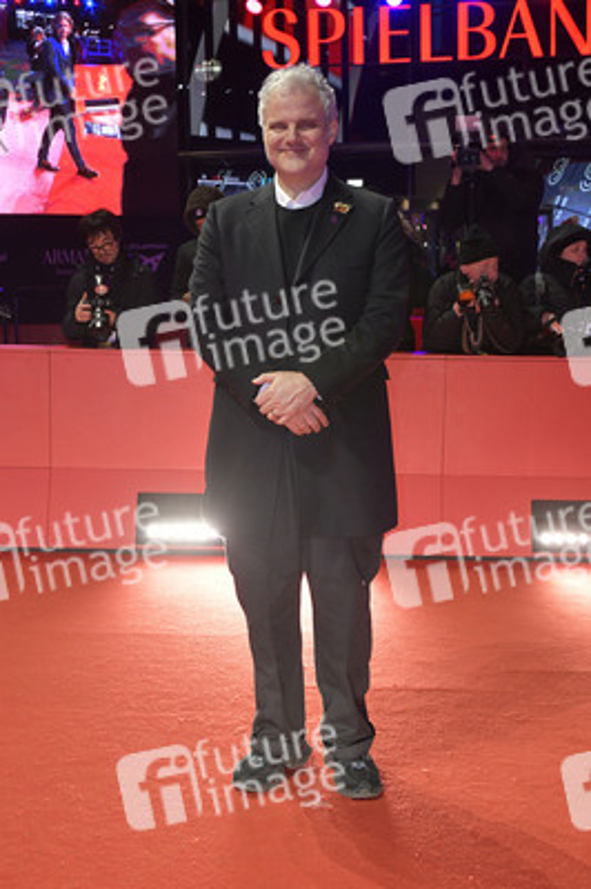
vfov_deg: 50.7
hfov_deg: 35.0
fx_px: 937
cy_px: 444
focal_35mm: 38
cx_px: 296
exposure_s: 1/250
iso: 2000
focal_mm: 38
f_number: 6.3
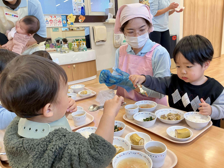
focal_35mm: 29
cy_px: 84
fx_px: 188
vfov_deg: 48.2
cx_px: 112
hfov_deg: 61.7
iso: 50
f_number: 1.8
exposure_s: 1/120
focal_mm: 3
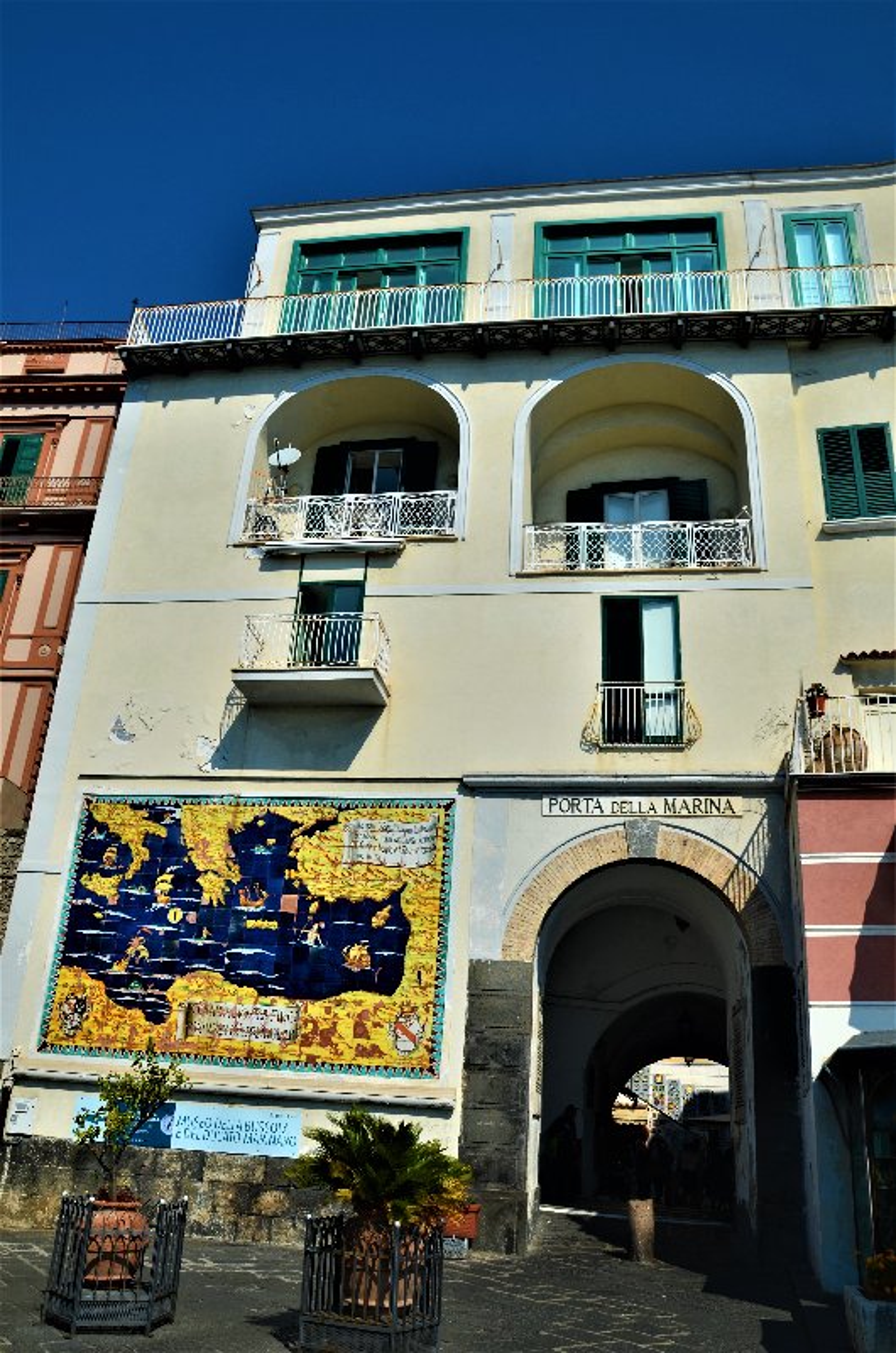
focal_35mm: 27
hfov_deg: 47.7
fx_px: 1012
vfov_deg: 67.5
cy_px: 676
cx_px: 448
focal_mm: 18
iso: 100
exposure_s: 1/125
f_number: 11
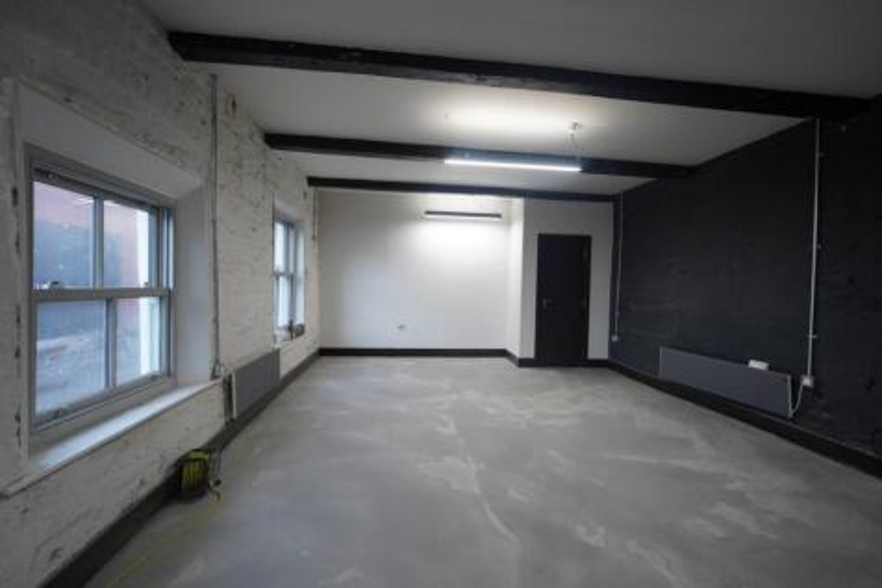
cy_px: 294
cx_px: 441
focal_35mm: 15
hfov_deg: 100.4
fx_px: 367
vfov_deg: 77.3
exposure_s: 1/160
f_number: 4
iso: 1250
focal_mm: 10
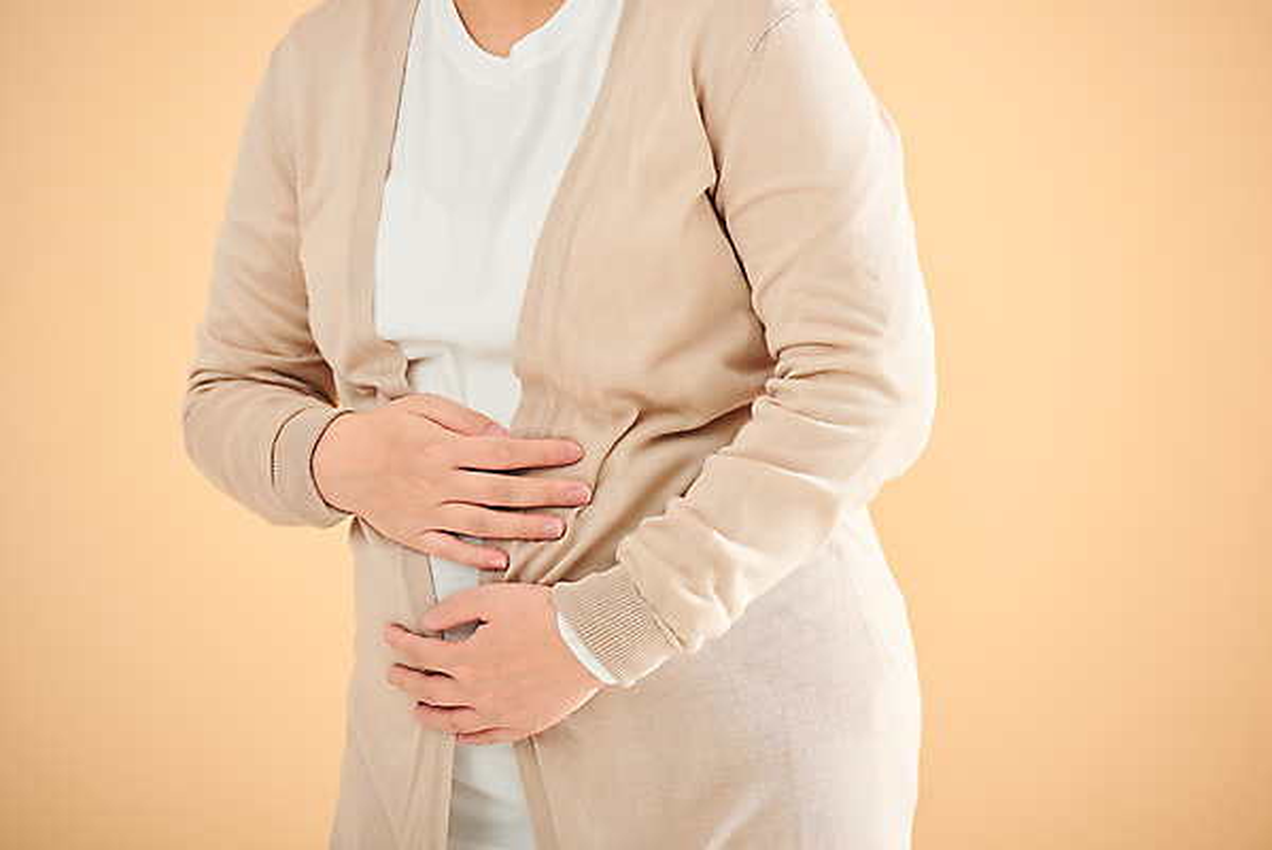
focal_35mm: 200
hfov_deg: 10.3
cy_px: 425
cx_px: 636
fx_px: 7070
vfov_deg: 6.9
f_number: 4.5
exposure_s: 1/125
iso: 100
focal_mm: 200
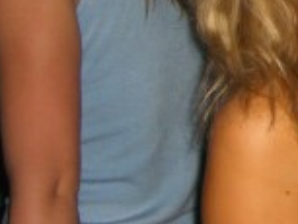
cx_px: 411
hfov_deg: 12.7
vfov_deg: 9.9
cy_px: -10
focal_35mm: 149
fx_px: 1284
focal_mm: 7.9
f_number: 2.8
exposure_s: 1/60
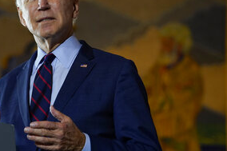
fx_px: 1796
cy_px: 57
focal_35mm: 285
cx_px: 29
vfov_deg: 4.8
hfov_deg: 7.2
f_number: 6.3
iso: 2500
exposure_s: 1/400
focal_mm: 158
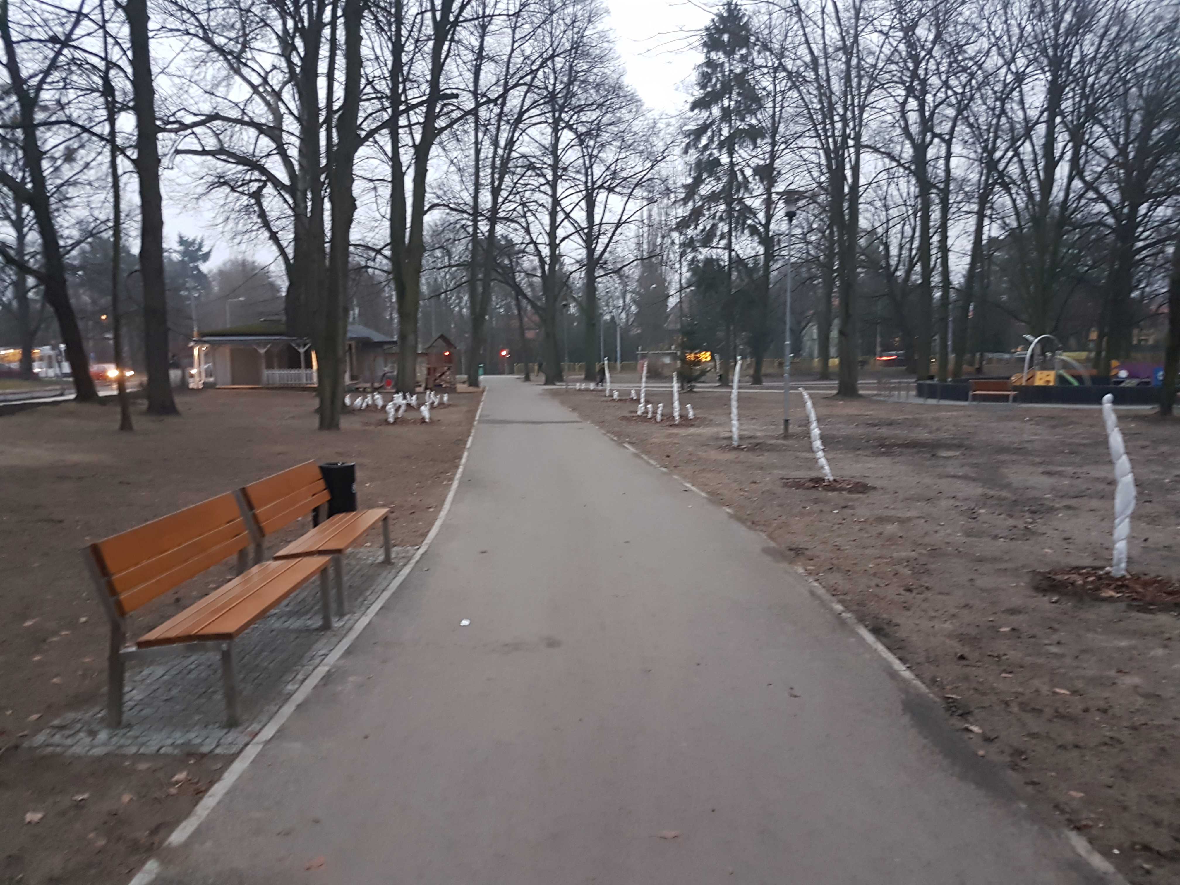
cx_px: 590
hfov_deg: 67.3
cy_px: 442
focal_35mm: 26
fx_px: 886
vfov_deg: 53.1
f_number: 1.7
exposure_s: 1/10
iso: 200
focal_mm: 4.2
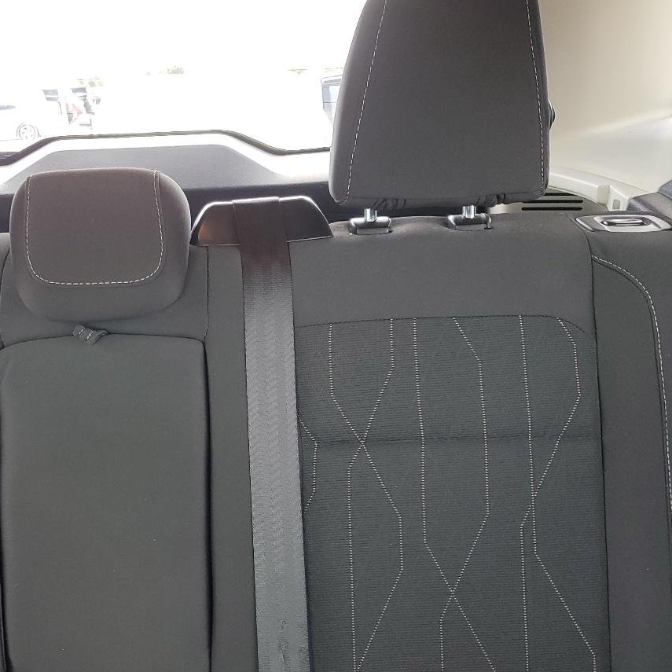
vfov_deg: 39.0
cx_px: 145
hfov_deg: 37.9
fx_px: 944
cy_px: 410
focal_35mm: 43
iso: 74
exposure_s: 1/60.2
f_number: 1.5
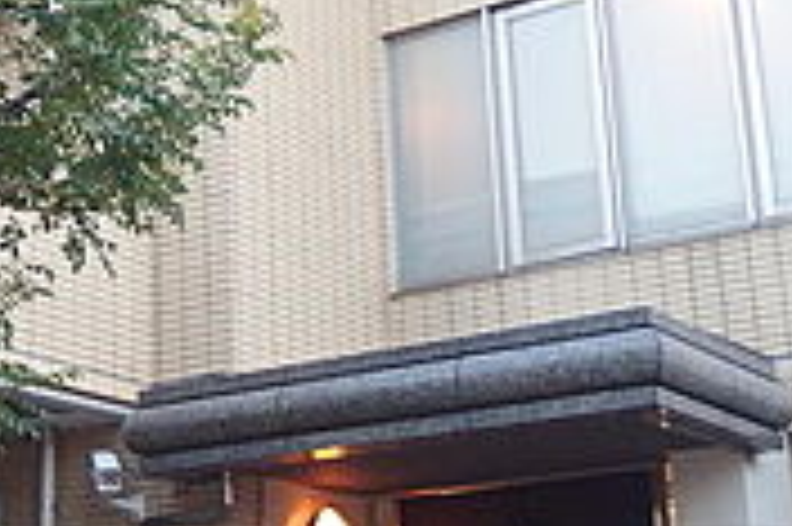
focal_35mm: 75
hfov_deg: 26.8
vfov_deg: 18.1
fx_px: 1648
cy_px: 162
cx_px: 252
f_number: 2
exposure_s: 1/80
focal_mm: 4.7
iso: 200
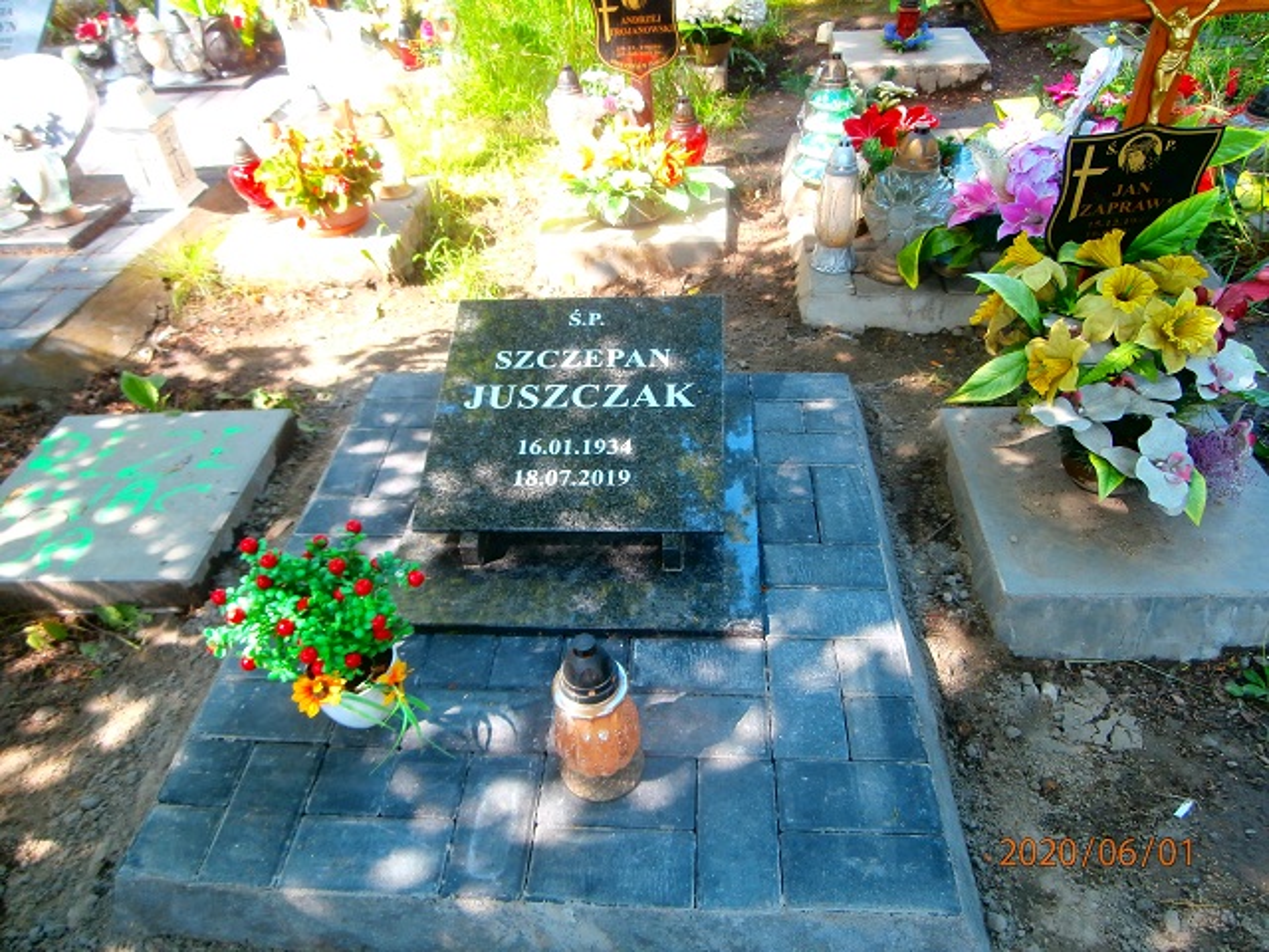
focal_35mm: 24
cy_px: 476
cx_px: 634
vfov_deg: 56.8
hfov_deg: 71.6
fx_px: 880
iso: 100
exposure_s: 1/60
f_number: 3
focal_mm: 4.2
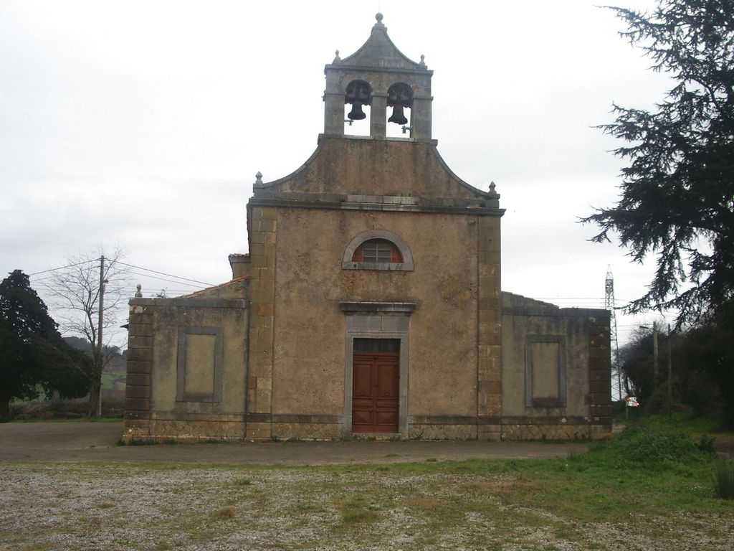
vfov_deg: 35.1
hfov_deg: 45.8
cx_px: 367
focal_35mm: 41
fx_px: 869
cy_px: 276
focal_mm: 6.8
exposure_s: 1/200
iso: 50
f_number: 4.6
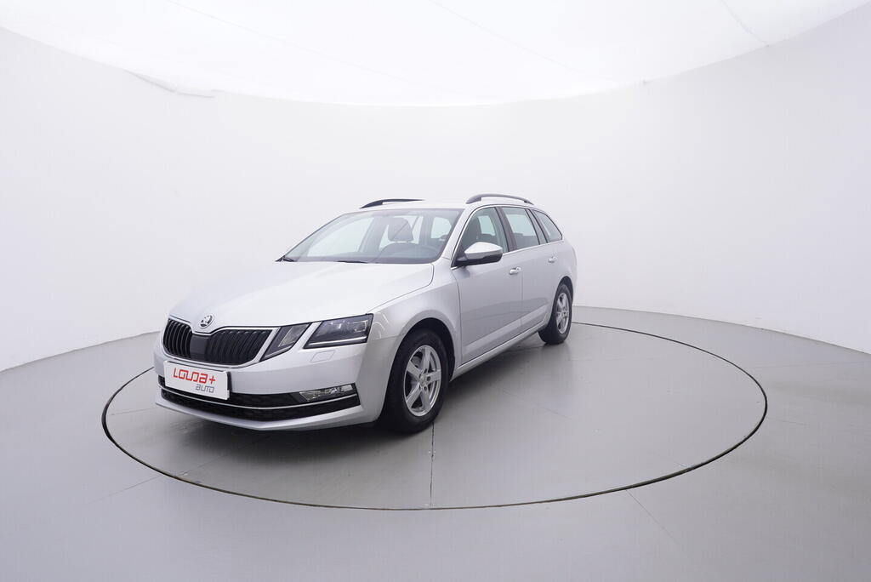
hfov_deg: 77.3
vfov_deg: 56.2
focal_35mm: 22
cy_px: 291
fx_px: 545
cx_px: 436
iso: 200
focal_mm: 15
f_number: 5
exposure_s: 1/80
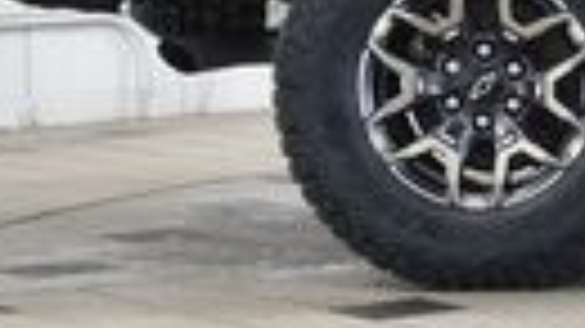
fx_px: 3715
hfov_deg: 8.4
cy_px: -173
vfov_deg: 5.0
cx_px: 1264
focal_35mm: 240
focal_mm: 31
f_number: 6.3
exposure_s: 1/15
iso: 720
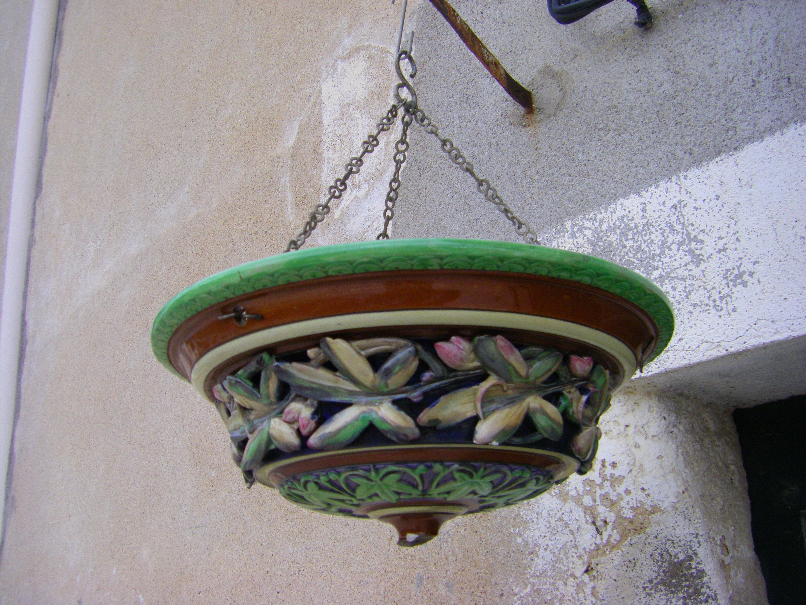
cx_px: 403
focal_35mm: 38
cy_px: 302
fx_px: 885
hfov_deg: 49.0
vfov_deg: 37.7
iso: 200
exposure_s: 1/50
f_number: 3.5
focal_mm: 6.3
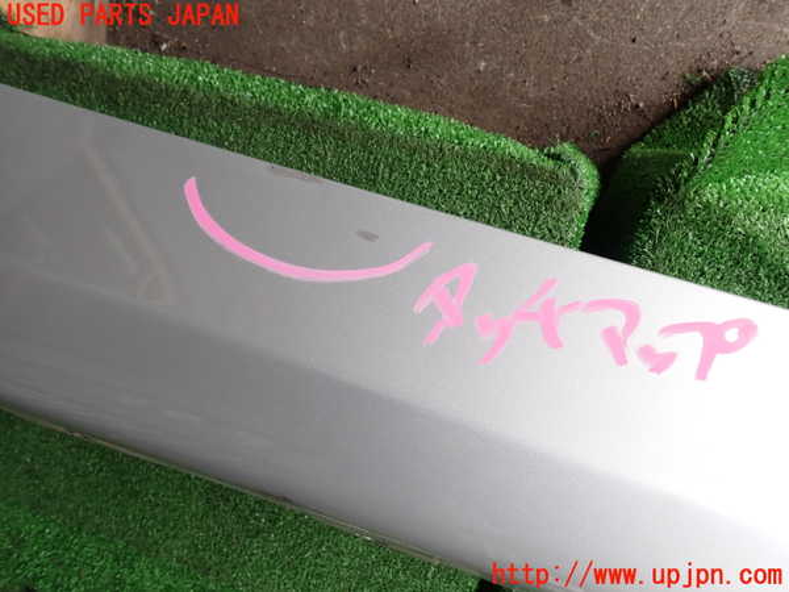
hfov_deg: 69.4
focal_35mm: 25
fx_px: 570
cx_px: 394
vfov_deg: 54.9
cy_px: 296
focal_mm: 4.5
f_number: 2.8
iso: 100
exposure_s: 1/160
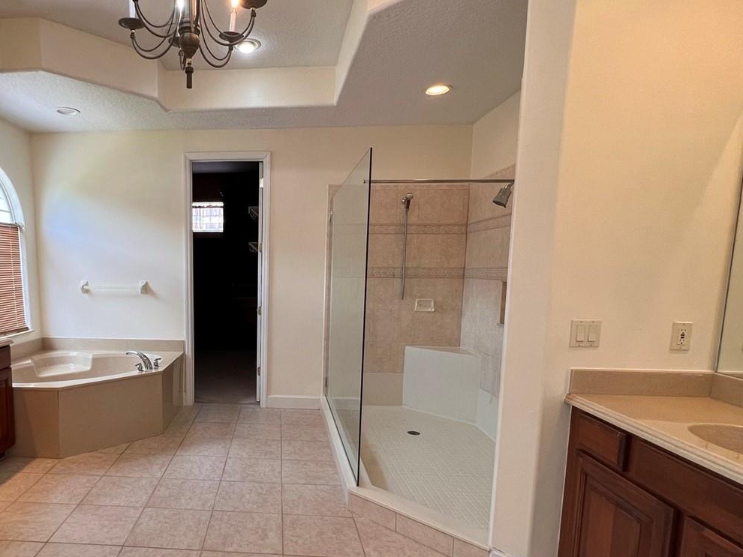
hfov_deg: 76.1
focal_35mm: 21
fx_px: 451
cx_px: 238
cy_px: 328
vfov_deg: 63.0
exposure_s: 1/120
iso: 80
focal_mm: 1.57
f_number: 1.8
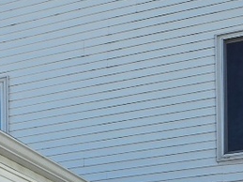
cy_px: 356
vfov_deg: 10.7
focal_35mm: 128
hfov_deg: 14.4
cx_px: -118
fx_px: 898
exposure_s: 1/1667
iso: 25
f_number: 1.8
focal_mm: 5.4
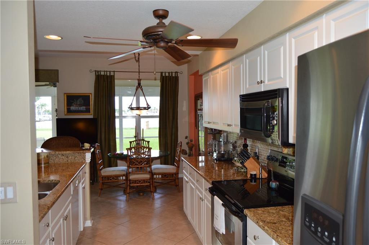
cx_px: 184
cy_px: 122
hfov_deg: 67.4
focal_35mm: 27
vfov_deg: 47.8
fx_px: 276
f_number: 4
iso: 400
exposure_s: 1/100
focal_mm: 18
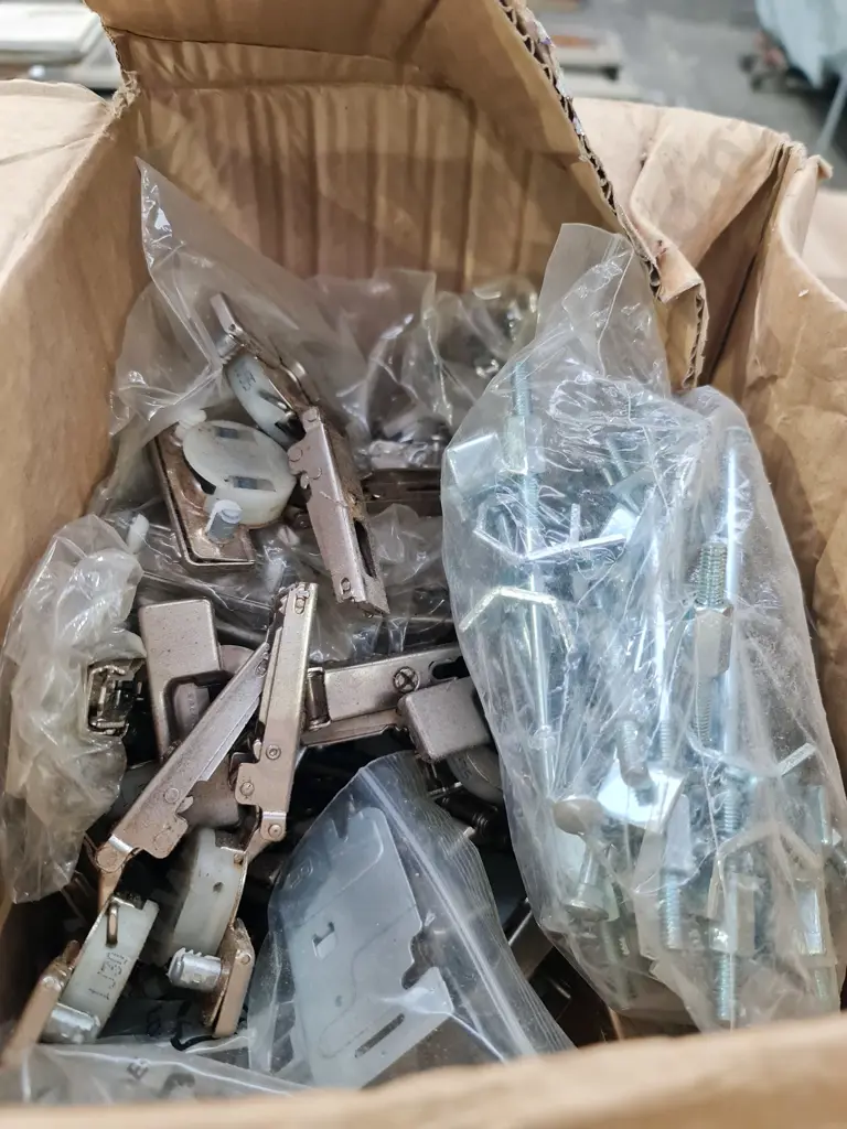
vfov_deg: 69.4
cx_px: 424
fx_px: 816
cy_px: 564
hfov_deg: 54.9
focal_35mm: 25
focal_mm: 7
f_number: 1.8
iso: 320
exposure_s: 1/100
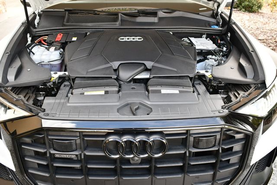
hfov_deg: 53.1
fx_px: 277
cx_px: 138
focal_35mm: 36
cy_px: 92
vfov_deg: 36.9
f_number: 3.5
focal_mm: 18
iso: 400
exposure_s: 1/250
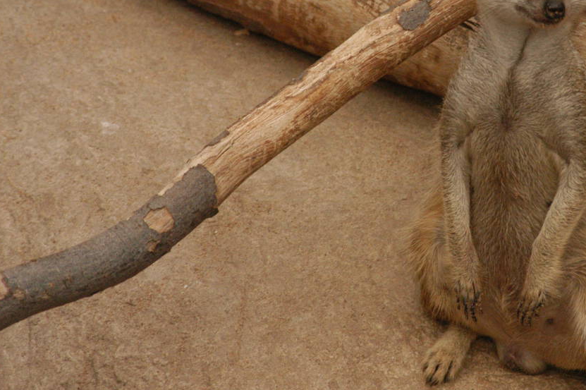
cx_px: 545
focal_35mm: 491
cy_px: 49
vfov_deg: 2.8
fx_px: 7987
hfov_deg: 4.2
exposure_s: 1/500
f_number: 6.3
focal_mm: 170
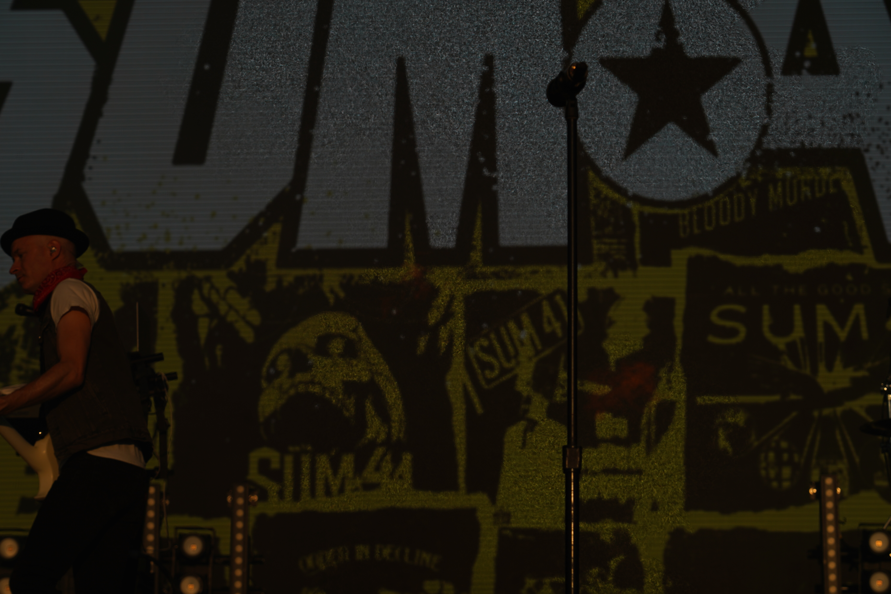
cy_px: 297
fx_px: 2599
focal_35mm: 105
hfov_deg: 19.5
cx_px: 446
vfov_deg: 13.0
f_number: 8
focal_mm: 105
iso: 100
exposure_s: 1/1250
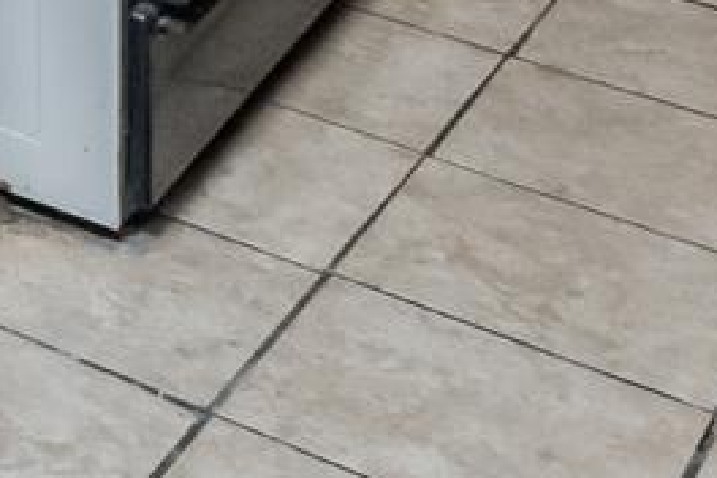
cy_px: -993
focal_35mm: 124
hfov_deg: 12.9
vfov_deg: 8.9
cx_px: -959
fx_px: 2469
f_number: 6.3
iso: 320
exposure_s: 1/25
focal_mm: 16
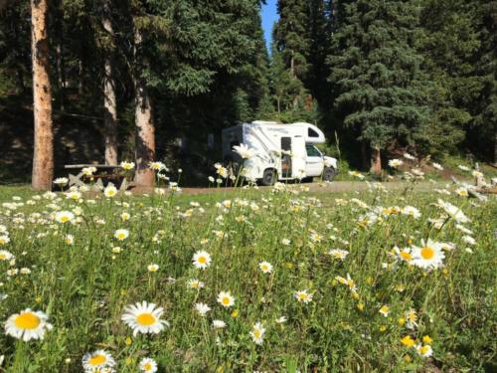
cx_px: 248
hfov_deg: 61.7
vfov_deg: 48.2
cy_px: 186
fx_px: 416
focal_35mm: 29
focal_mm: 4.15
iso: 25
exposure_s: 1/2262
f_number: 2.2
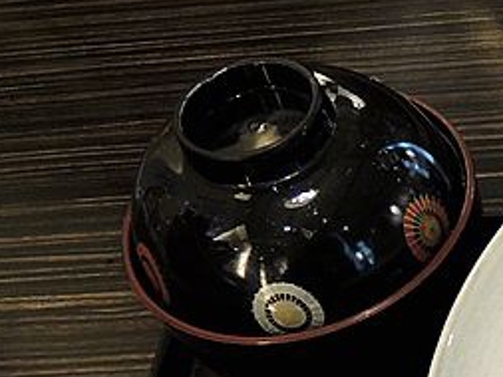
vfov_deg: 16.9
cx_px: 773
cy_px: 588
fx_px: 1134
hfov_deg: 20.9
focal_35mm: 78
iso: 360
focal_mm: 4.3
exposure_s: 1/30
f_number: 2.8
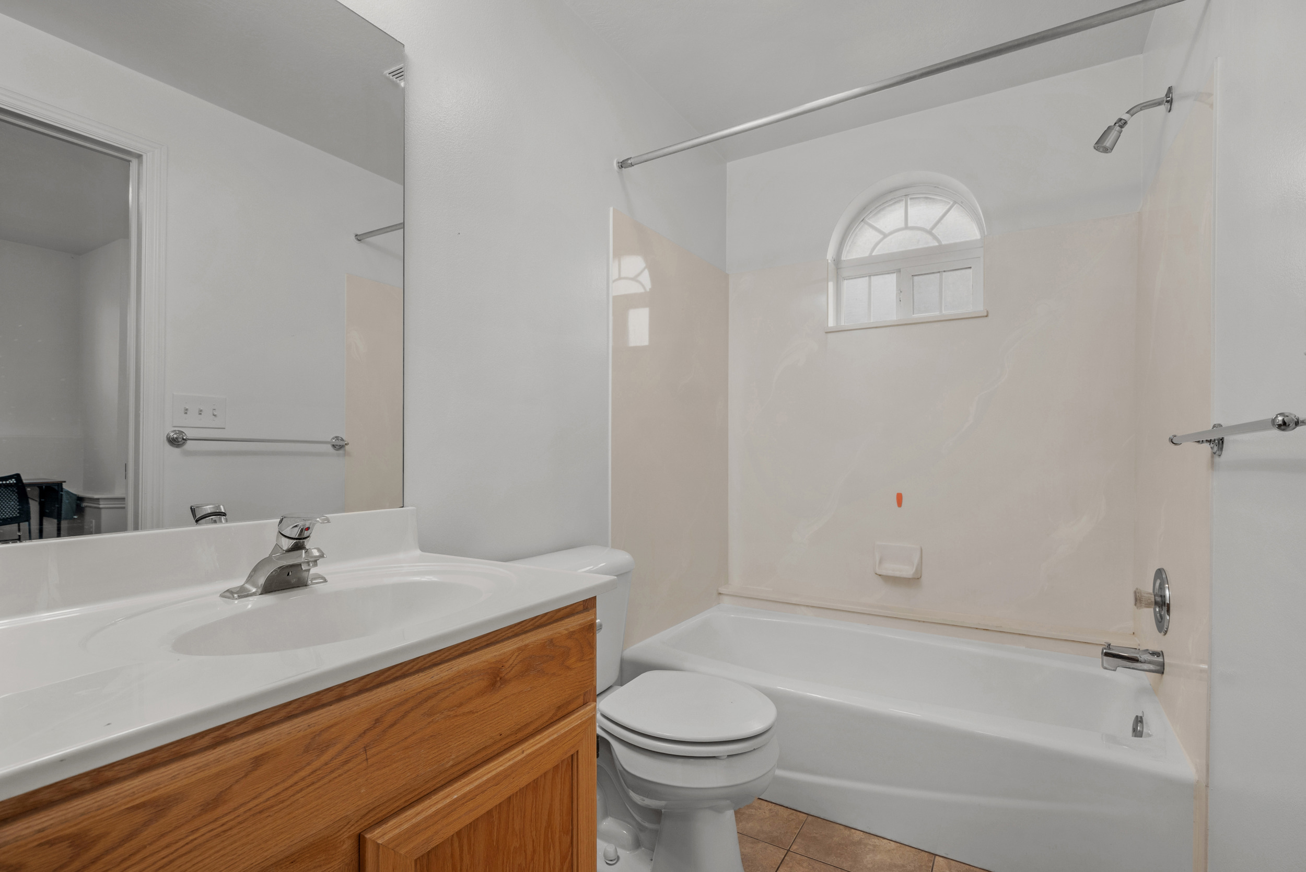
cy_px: 436
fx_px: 581
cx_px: 653
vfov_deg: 73.8
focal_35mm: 16
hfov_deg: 96.7
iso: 500
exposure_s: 1/3
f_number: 8
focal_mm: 16
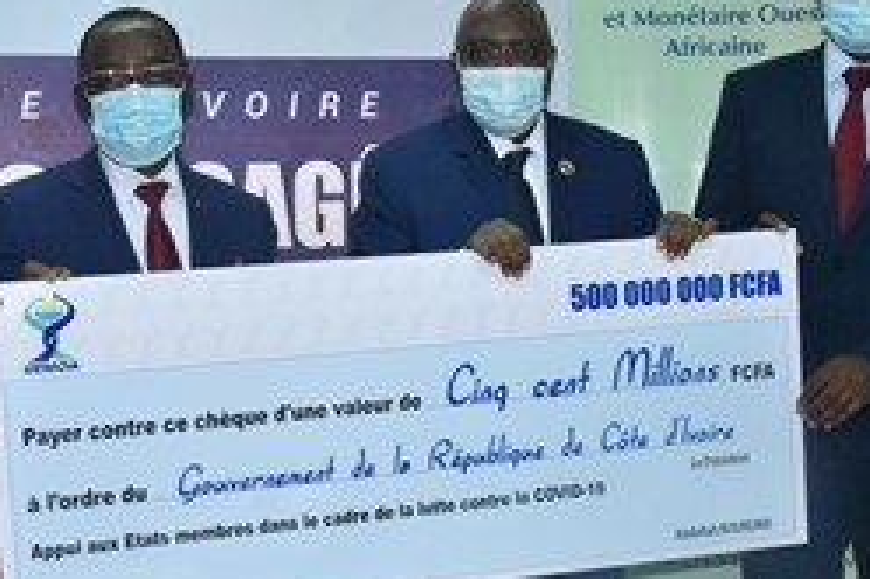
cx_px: 379
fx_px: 1835
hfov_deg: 26.6
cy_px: 286
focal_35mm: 76
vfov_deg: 17.9
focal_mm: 42
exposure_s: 1/80
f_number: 18
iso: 11400
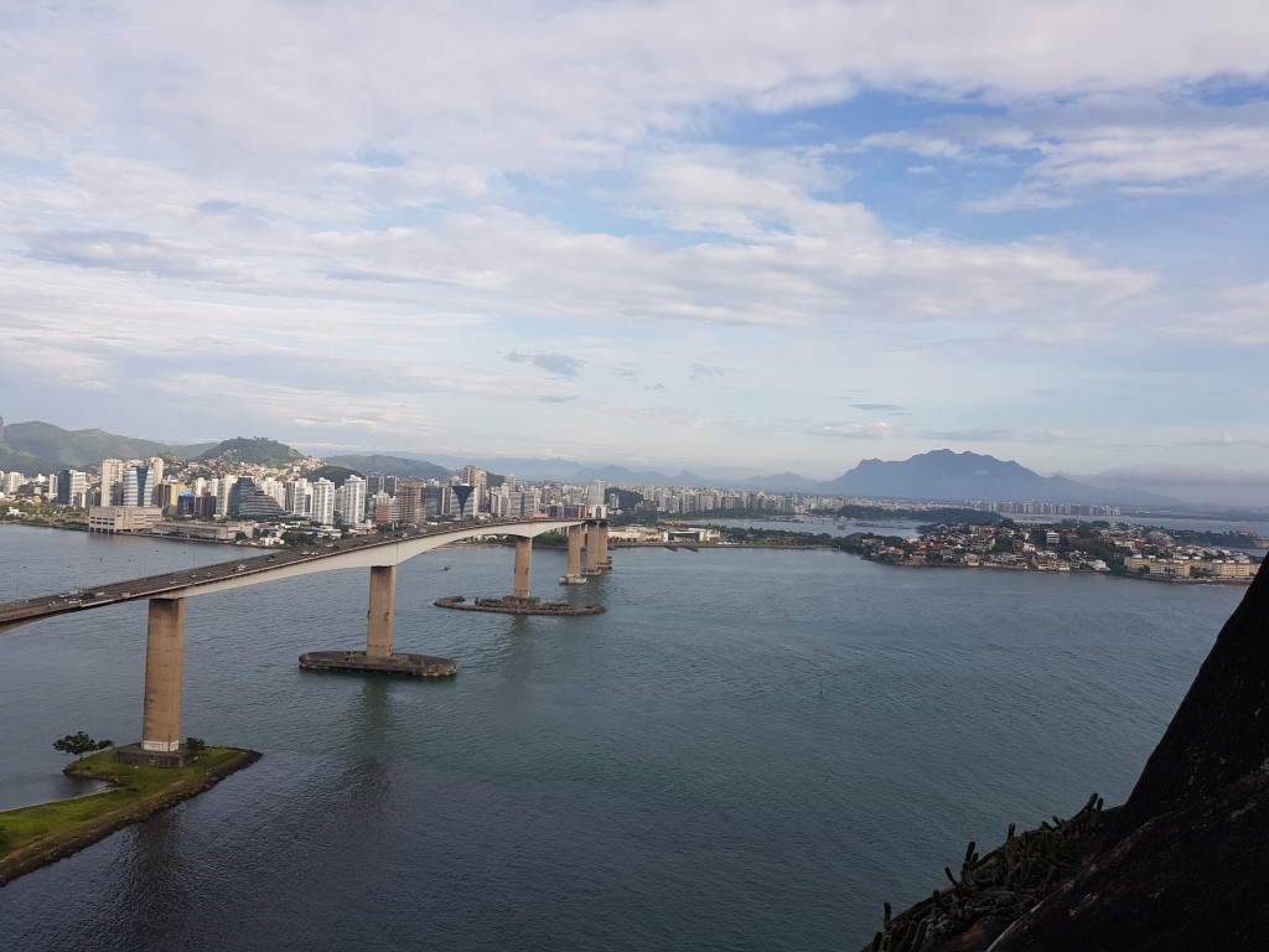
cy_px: 476
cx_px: 634
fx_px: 953
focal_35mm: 26
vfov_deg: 53.1
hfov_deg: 67.3
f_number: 1.7
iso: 40
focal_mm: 4.2
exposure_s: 1/2120
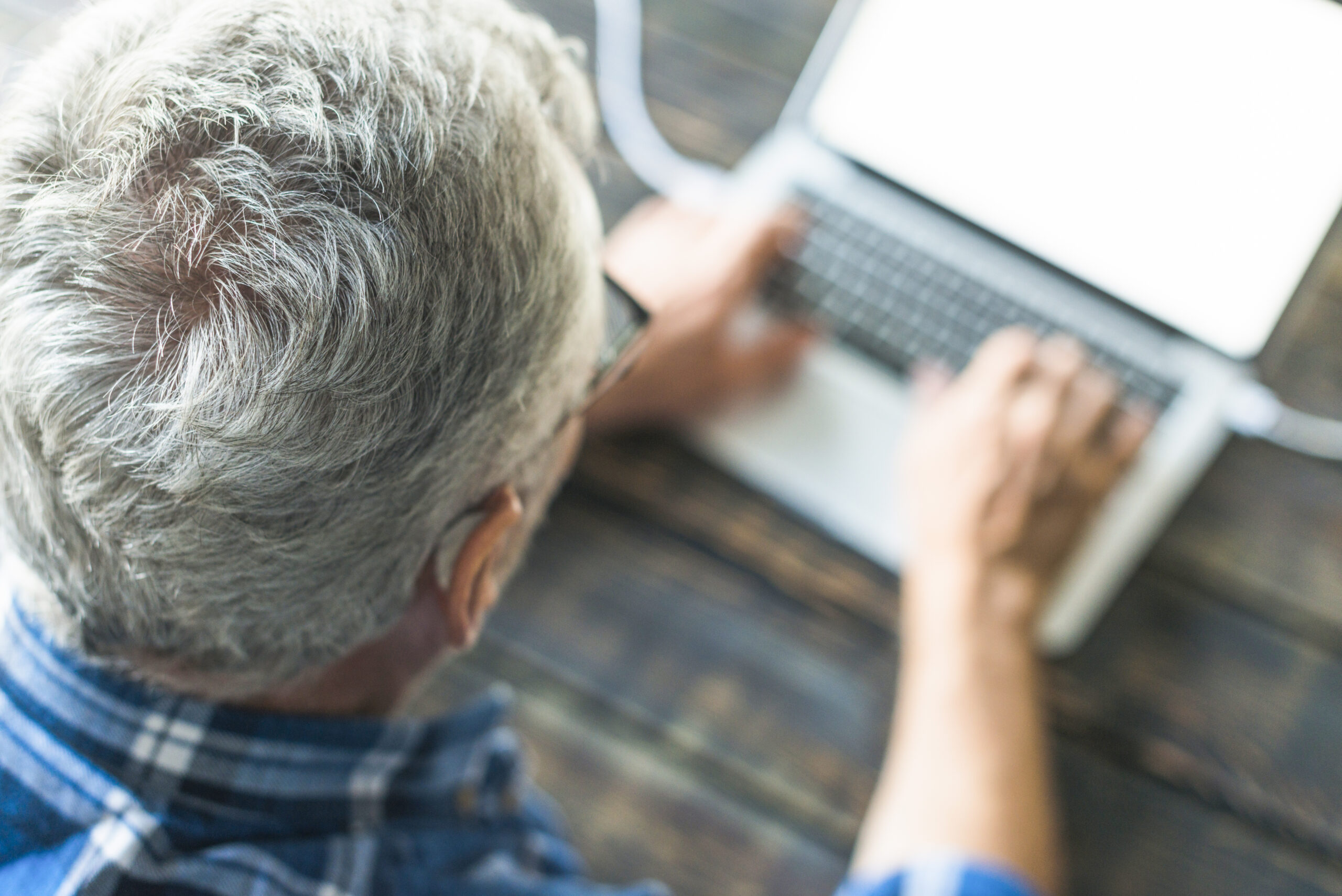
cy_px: 448
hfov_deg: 39.6
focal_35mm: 50
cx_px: 671
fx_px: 1865
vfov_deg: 27.0
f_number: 2.8
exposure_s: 1/100
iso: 320
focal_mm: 50
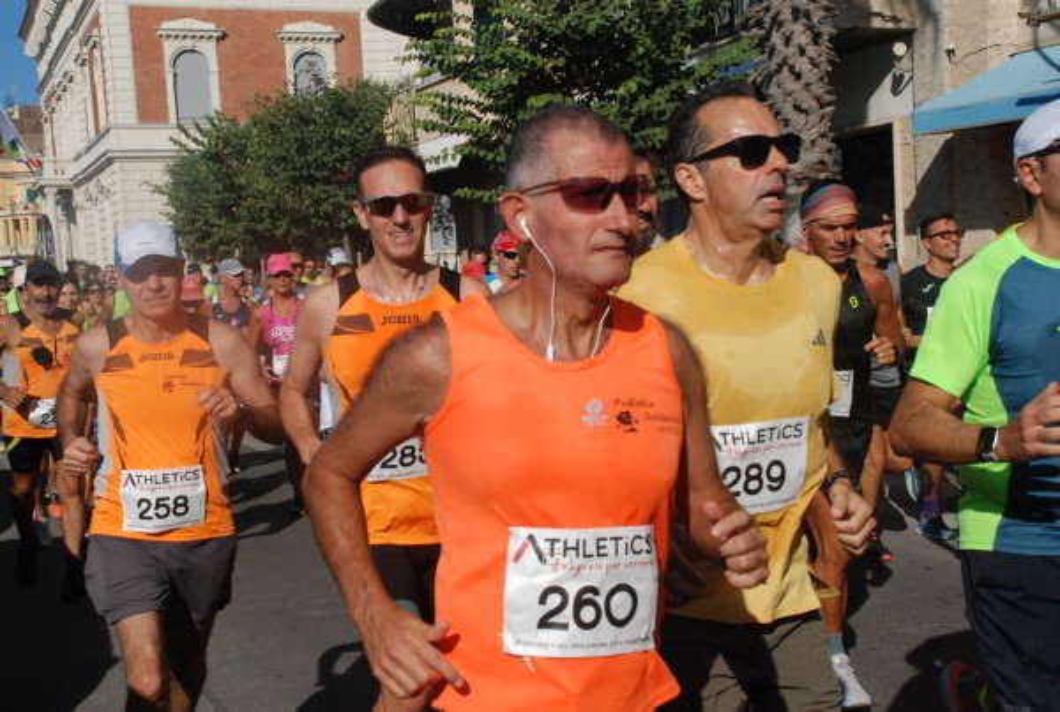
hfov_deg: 33.3
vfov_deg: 22.7
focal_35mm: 60
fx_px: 1771
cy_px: 356
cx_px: 530
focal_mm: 40
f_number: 10
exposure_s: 1/2500
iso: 1000
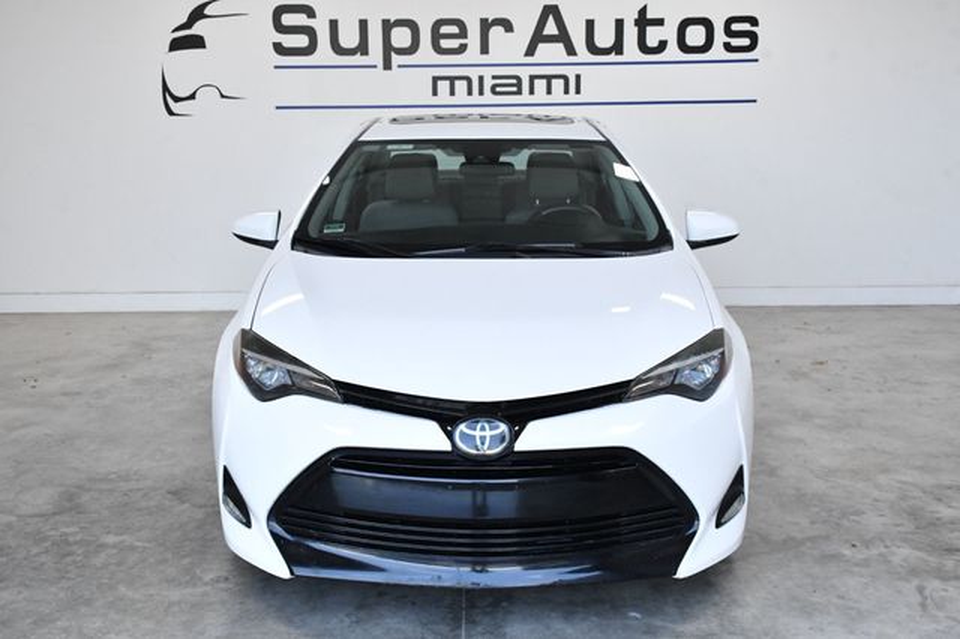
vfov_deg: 33.4
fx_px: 1066
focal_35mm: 40
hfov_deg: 48.5
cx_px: 480
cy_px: 320
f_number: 10
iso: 2500
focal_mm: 27
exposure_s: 1/400
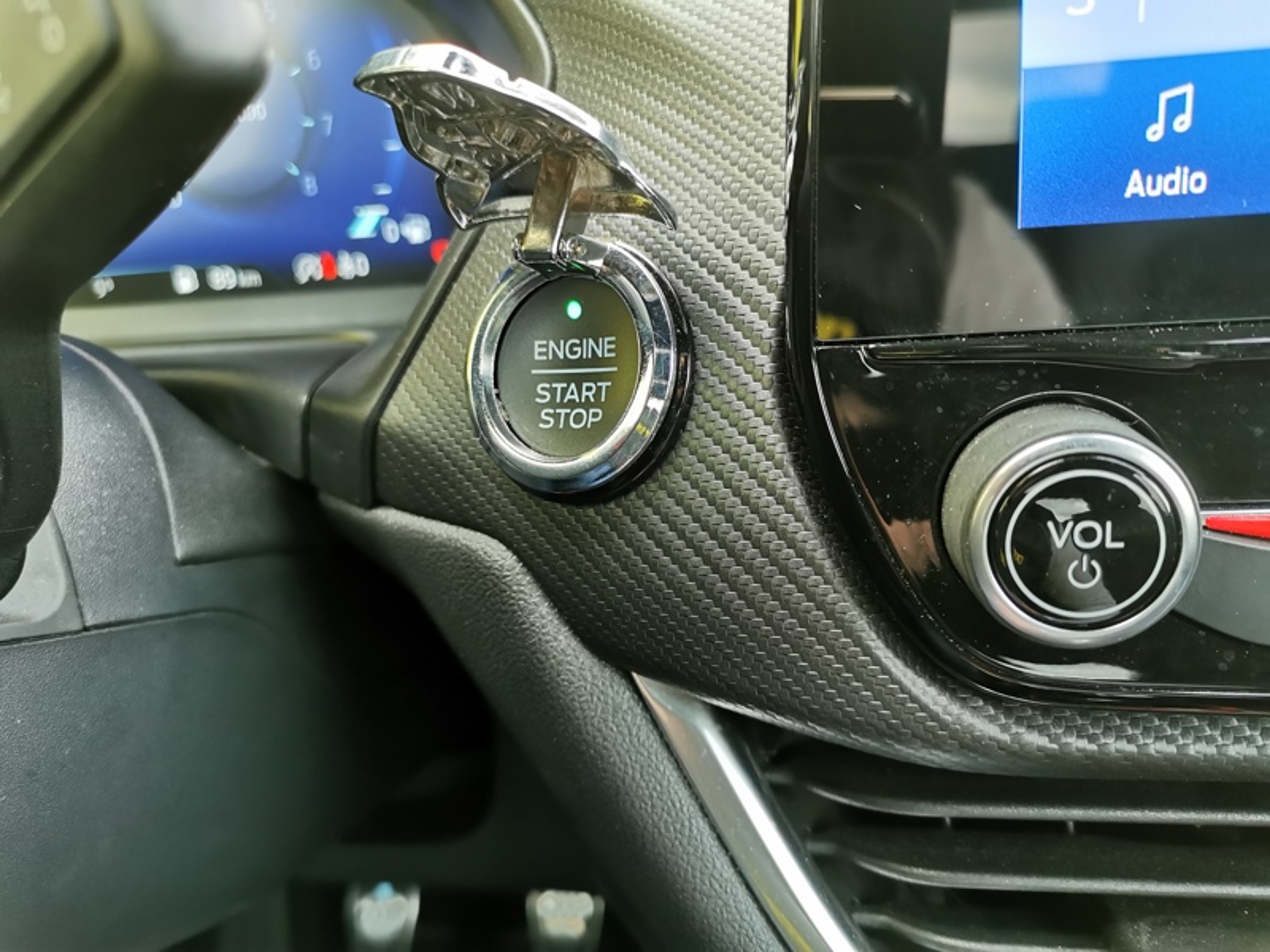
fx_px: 991
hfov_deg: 65.3
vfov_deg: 51.4
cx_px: 635
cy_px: 476
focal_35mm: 27
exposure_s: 1/100
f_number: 1.8
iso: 250
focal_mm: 5.58
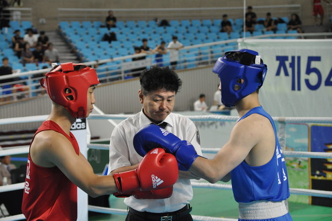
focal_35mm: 105
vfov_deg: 13.0
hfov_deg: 19.5
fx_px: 968
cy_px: 110
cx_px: 166
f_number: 4
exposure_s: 1/500
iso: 1400
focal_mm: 70
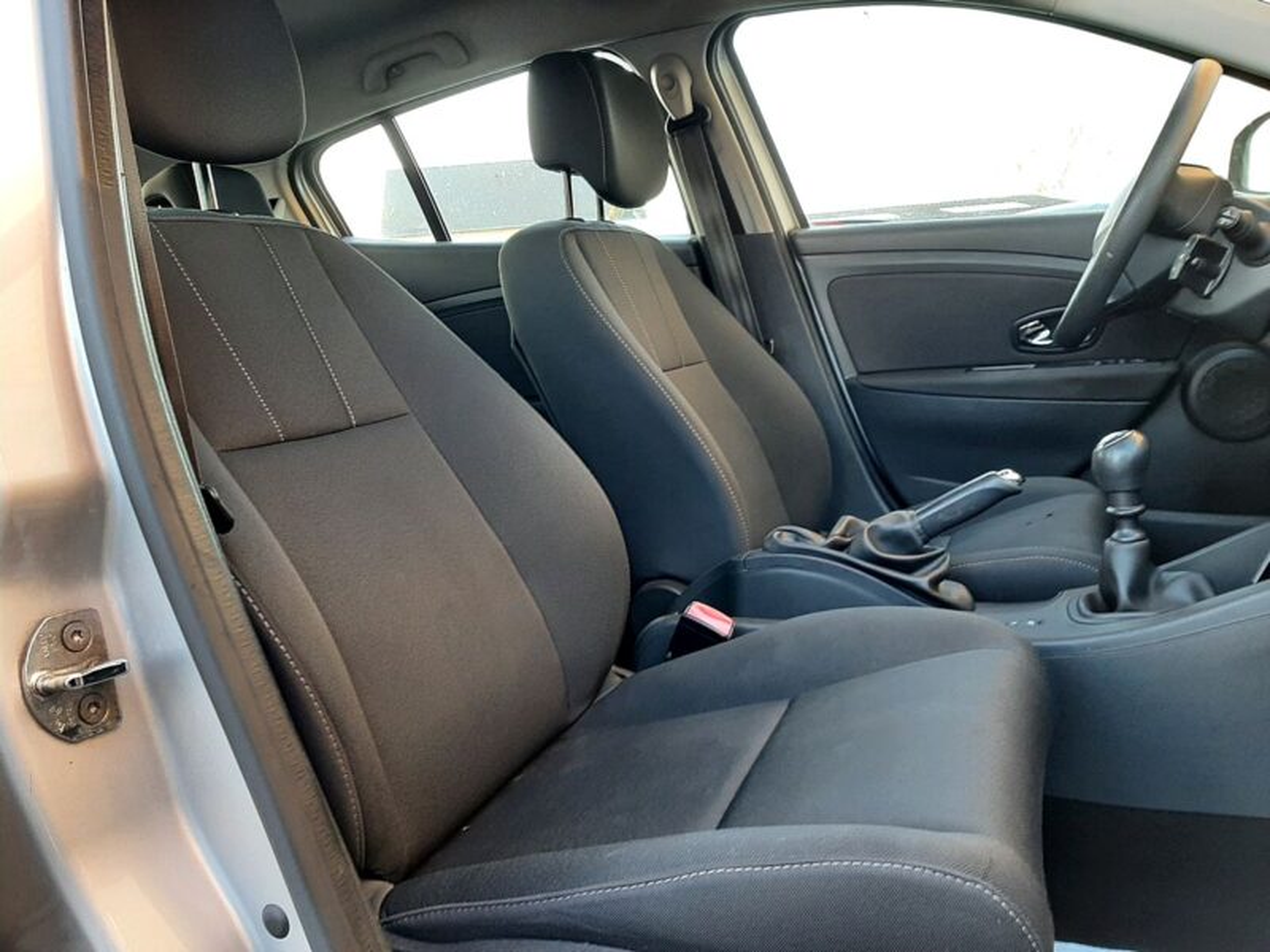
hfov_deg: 67.3
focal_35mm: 26
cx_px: 635
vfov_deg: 53.1
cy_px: 476
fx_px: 954
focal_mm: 3.93
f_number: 1.7
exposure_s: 1/50
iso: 80
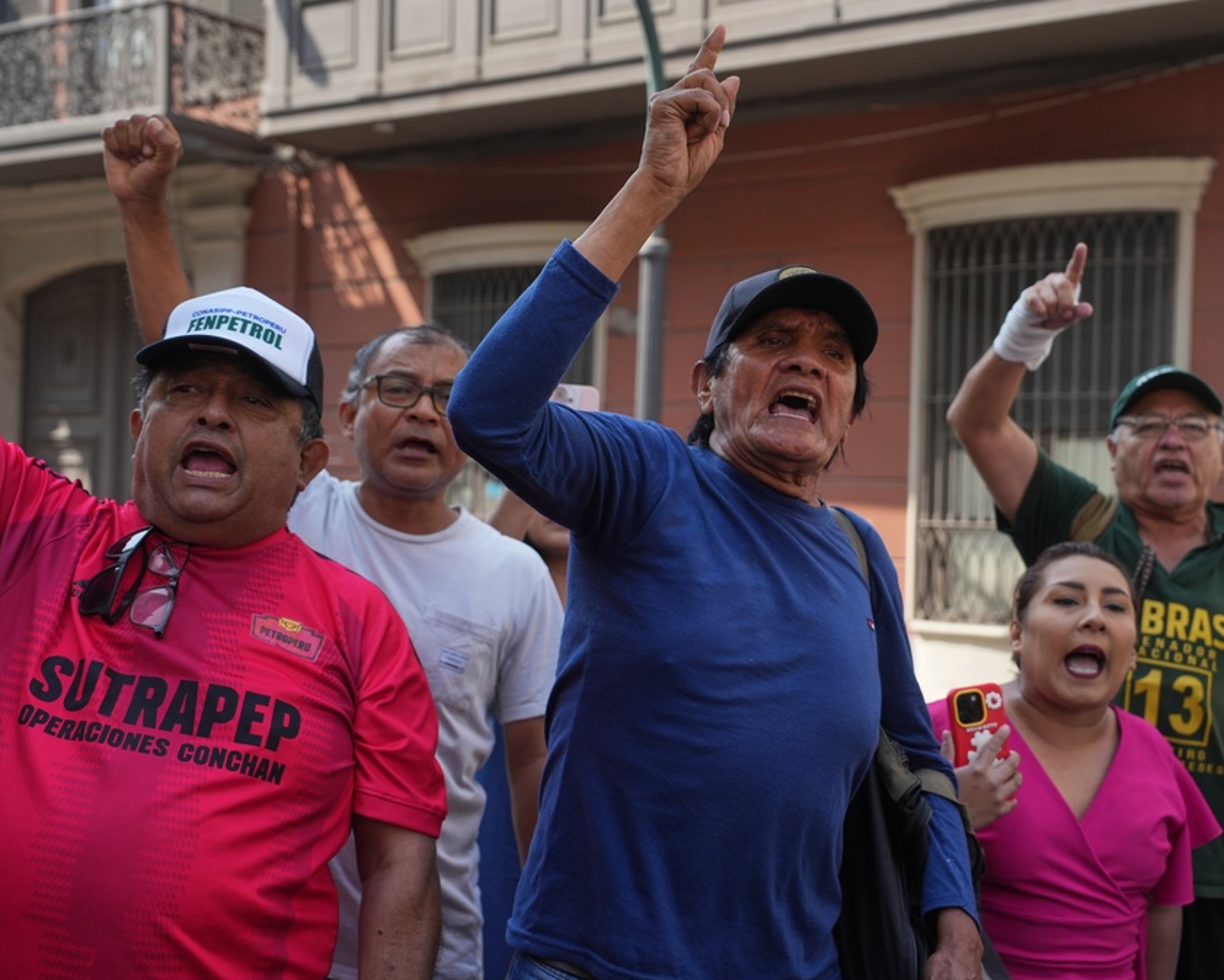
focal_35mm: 48
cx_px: 707
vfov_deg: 31.5
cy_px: 489
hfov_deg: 38.7
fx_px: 1739
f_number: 4.5
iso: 400
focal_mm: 42
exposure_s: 1/1250
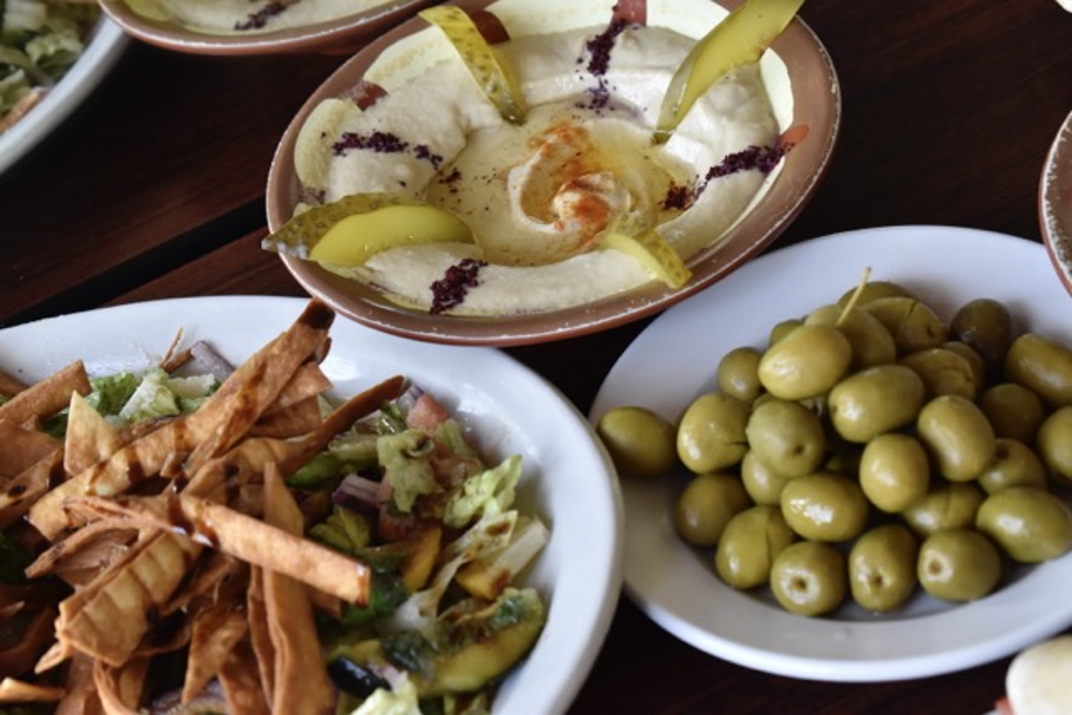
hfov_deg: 24.6
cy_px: 358
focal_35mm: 82
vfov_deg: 16.6
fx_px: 2457
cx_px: 536
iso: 1250
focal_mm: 55
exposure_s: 1/100
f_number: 8
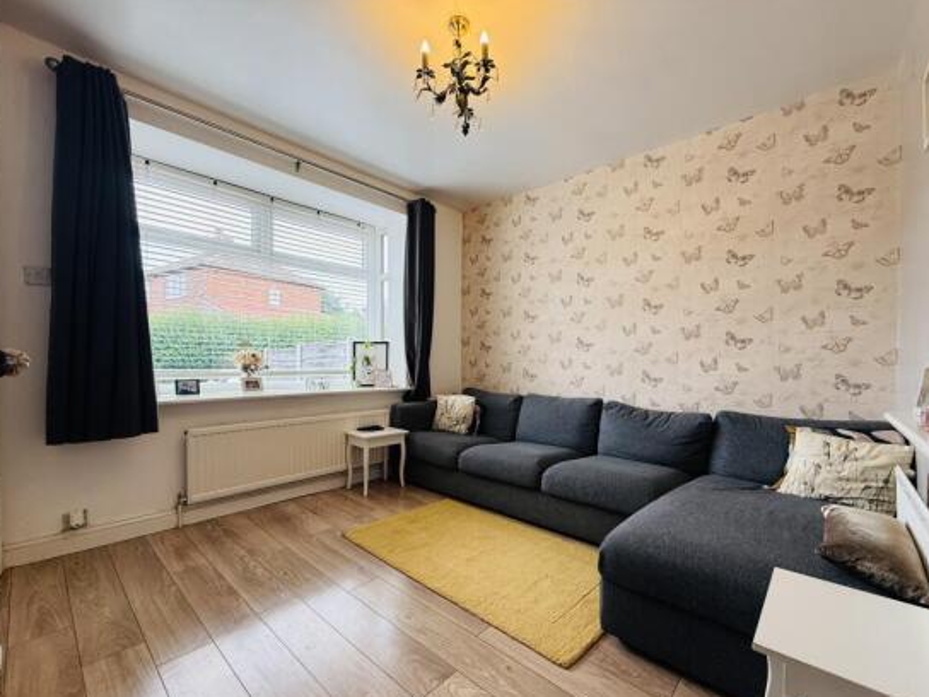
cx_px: 486
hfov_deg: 98.1
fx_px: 403
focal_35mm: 15
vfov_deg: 81.7
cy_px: 368
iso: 125
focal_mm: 2.22
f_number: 2.2
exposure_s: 1/100
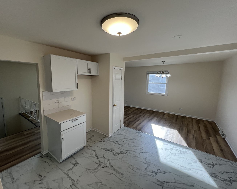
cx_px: 110
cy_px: 91
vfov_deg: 88.0
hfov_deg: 100.5
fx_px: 98
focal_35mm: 14
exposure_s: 1/120
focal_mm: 1.57
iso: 40
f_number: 1.8
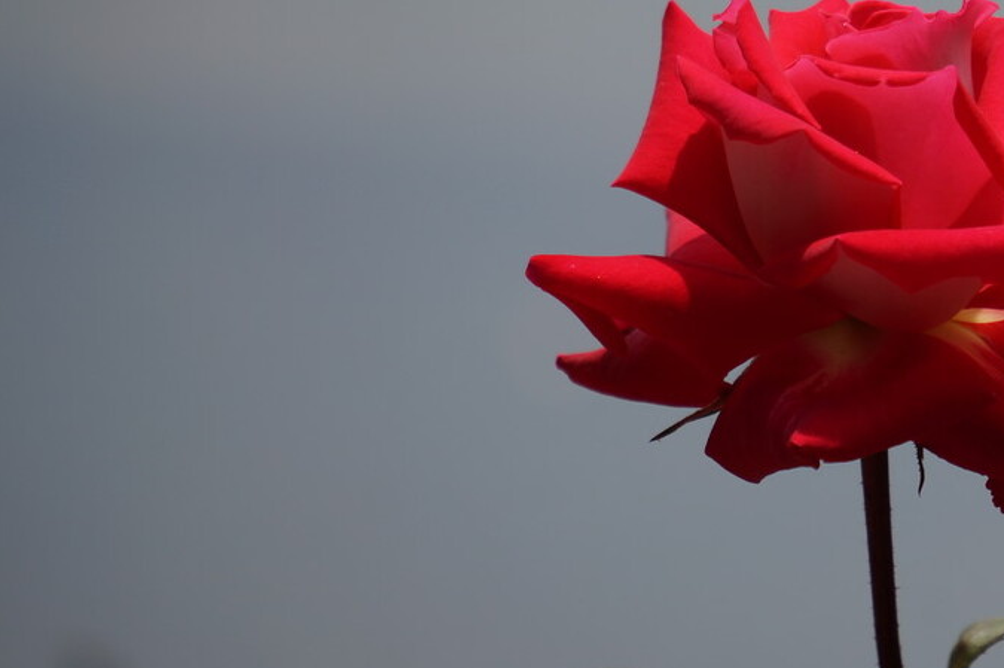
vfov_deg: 2.9
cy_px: 248
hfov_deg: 4.4
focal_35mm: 469
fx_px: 13070
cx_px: 888
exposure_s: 1/500
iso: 100
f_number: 6.3
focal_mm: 176
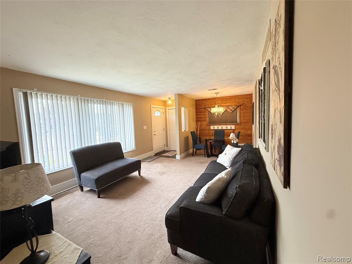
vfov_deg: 85.7
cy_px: 132
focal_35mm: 14
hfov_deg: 102.1
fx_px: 142
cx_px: 176
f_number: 2.2
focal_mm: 2.22
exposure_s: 1/120
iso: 320
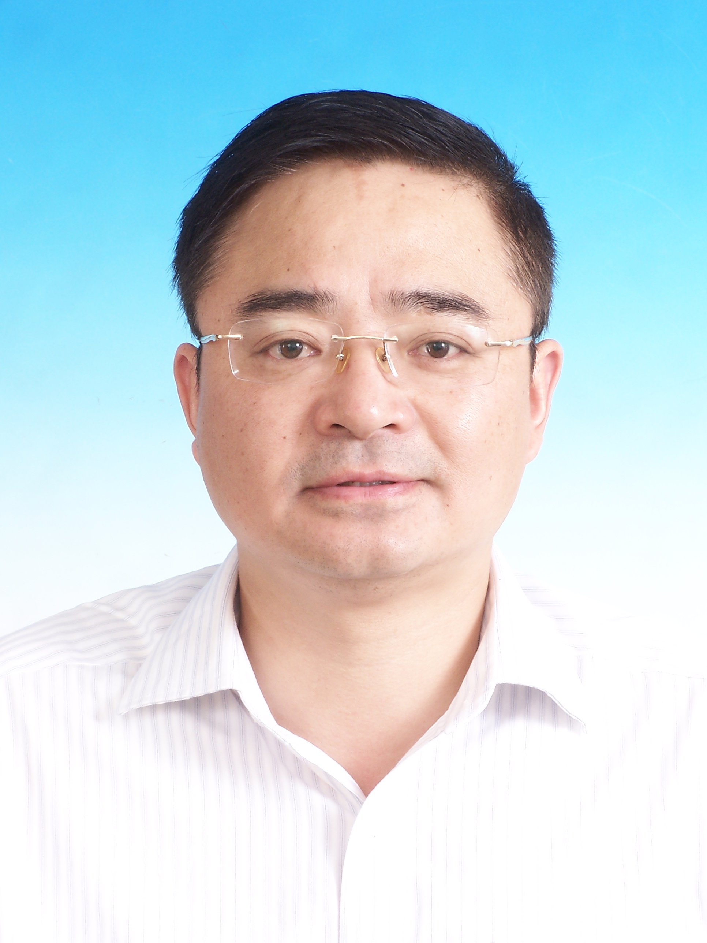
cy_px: 472
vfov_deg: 14.2
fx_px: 3785
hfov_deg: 10.7
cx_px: 354
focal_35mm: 139
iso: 100
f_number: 8
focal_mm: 23.1
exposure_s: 1/160
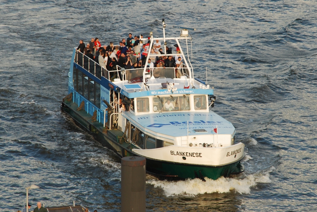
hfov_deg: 10.1
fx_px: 1785
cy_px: 106
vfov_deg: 6.8
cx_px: 158
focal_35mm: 202
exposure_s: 1/160
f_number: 9
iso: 200
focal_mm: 135
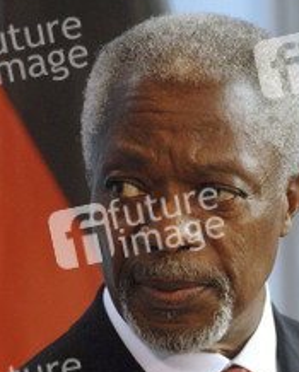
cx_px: 188
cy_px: 314
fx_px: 4846
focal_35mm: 439
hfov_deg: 3.5
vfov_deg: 4.4
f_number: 2.8
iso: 800
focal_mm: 170
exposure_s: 1/200
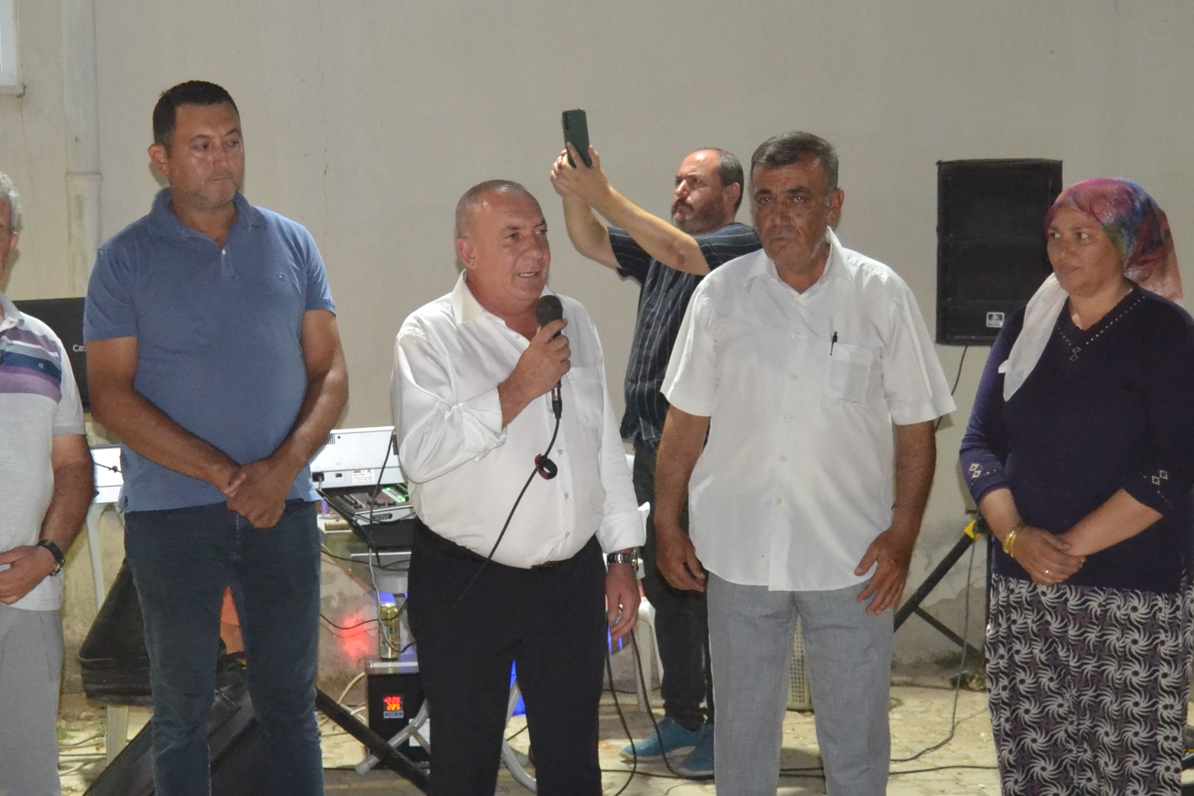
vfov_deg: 20.6
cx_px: 358
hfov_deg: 30.2
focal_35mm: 66
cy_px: 472
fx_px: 2189
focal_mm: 24
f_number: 3.8
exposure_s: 1/60
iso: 2800
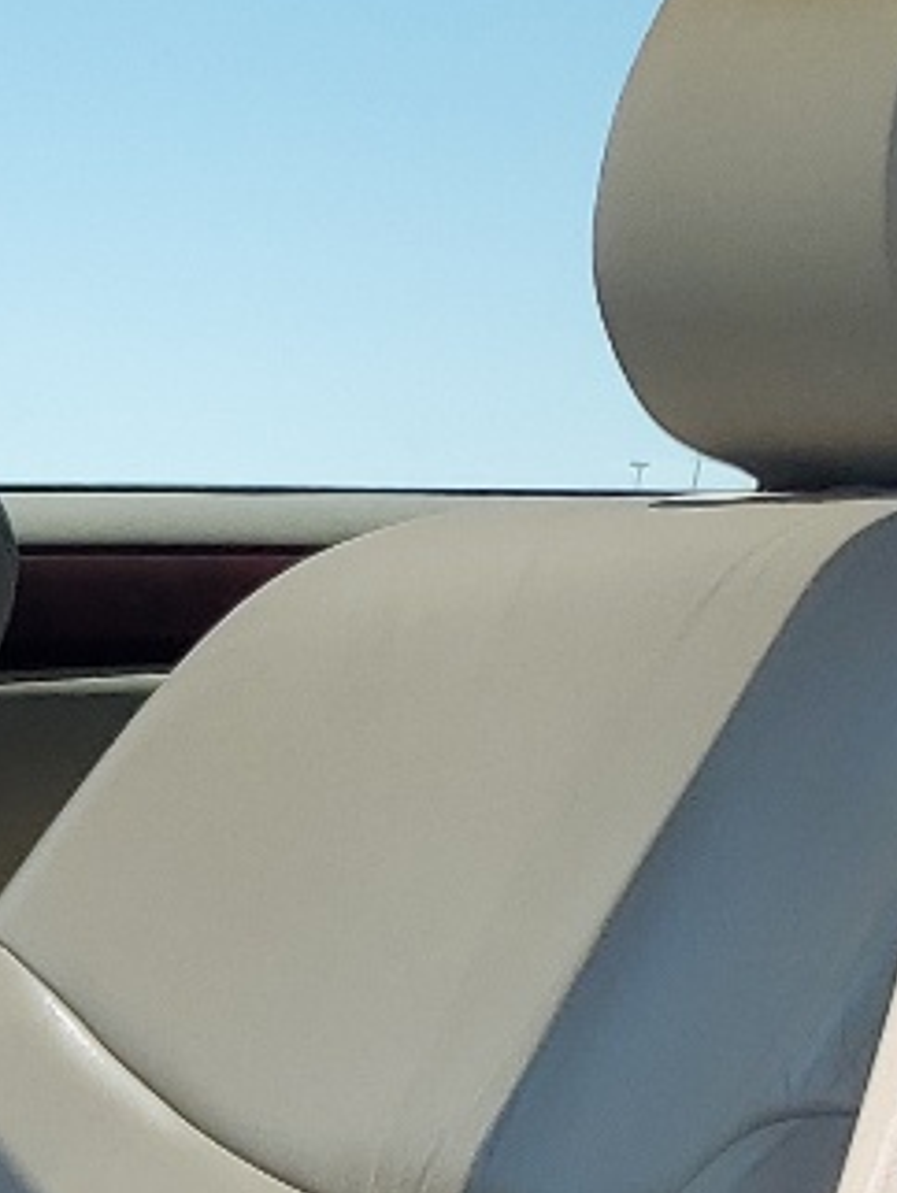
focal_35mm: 129
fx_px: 4451
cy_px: 1552
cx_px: -1275
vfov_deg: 14.6
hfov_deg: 10.0
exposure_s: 1/1667
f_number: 1.5
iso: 50
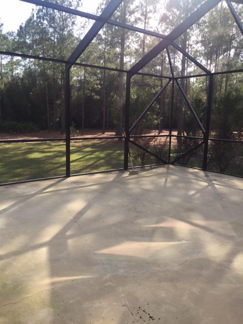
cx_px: 122
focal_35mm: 29
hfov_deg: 48.2
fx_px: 271
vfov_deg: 61.7
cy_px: 162
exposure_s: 1/416
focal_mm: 4.15
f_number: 2.2
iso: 32
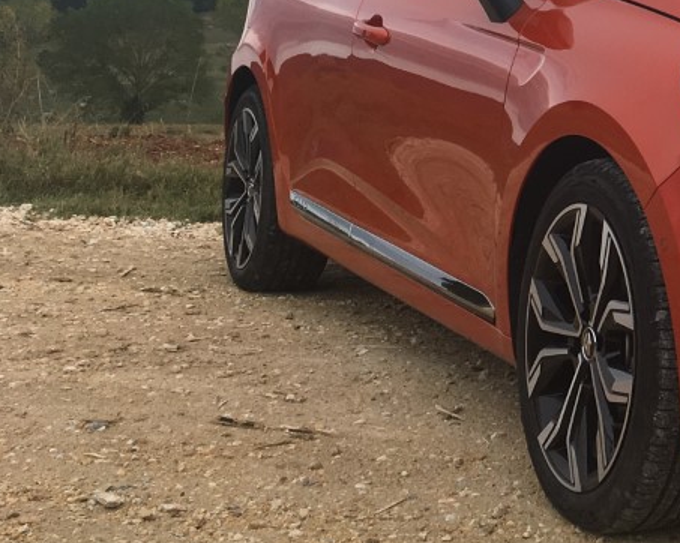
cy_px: -18
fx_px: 1609
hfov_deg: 21.2
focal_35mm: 80
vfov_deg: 18.6
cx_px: 935
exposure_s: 1/578
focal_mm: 4.15
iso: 25
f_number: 2.2
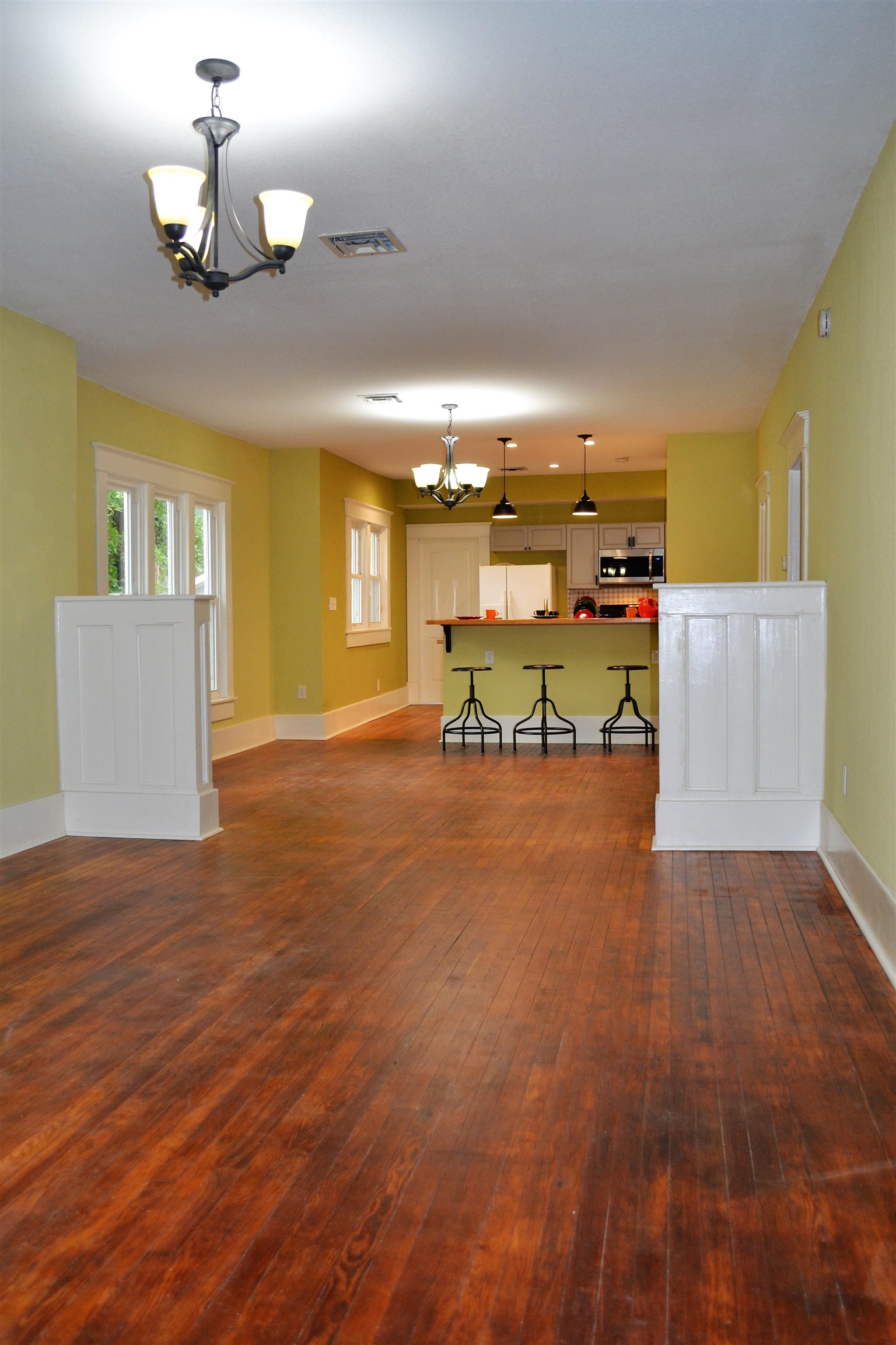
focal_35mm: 30
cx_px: 448
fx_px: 1120
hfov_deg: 43.6
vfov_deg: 61.9
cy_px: 672
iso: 640
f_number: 3.8
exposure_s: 1/60
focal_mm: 20
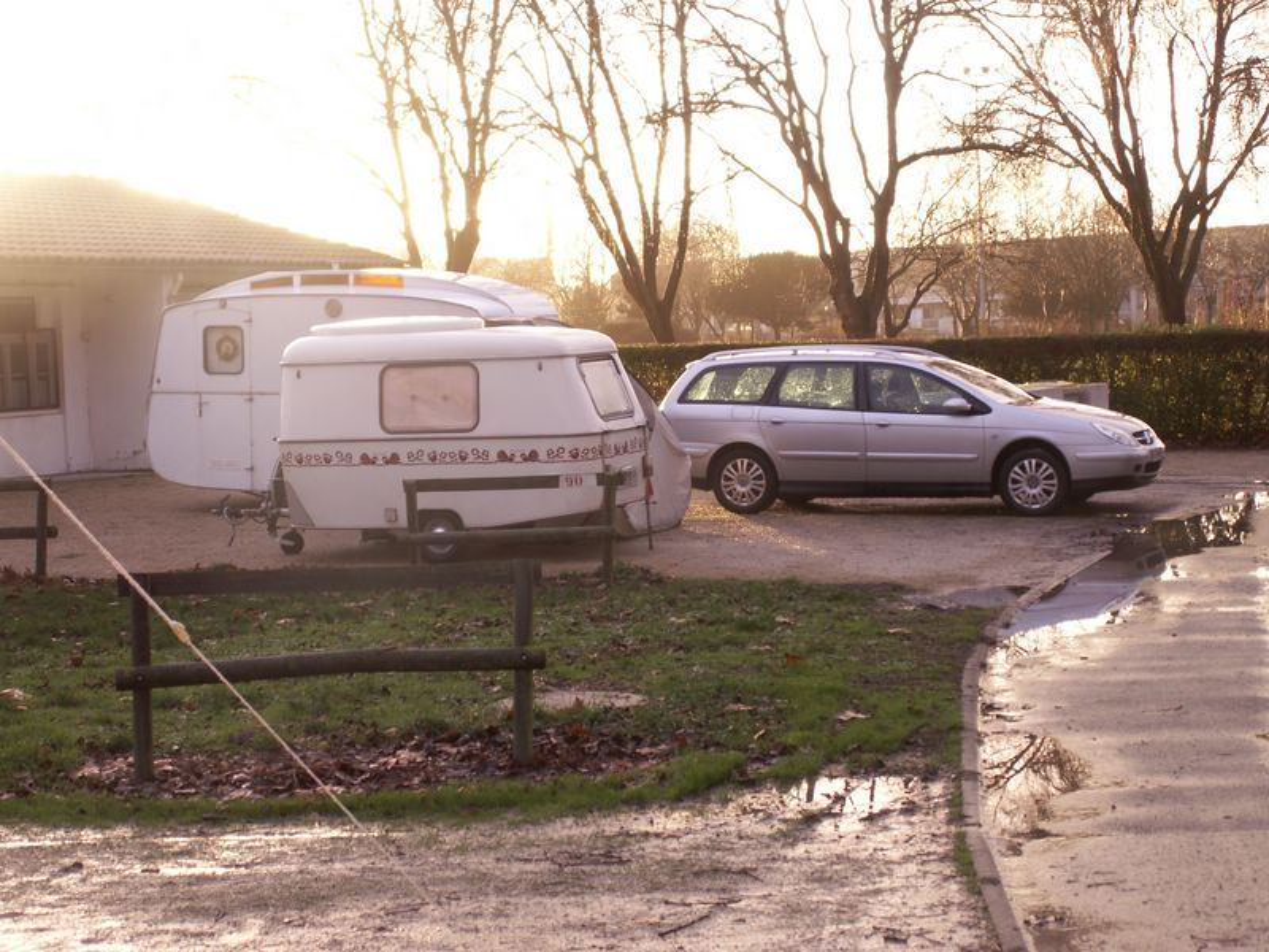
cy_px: 476
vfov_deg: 21.6
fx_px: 2493
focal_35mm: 68
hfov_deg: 28.6
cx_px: 634
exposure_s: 1/40
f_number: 3.2
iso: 50
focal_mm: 11.42
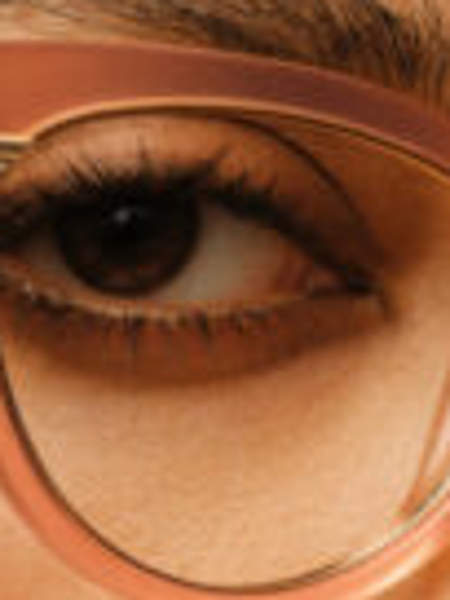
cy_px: 635
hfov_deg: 4.0
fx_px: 6361
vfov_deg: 5.4
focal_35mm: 367
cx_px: 26
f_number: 11
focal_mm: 63
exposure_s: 1/125
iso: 400
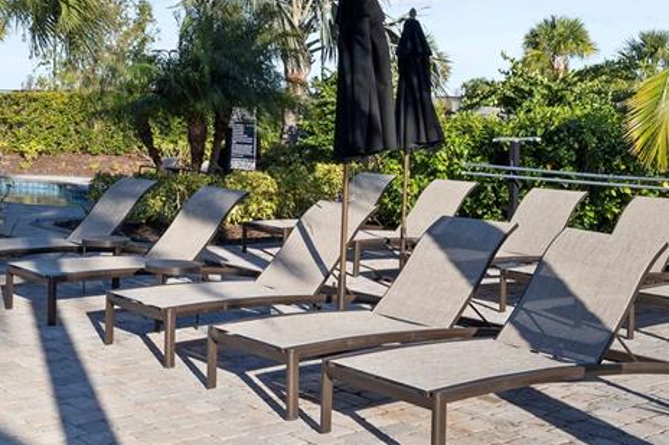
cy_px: 119
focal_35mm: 53
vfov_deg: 25.2
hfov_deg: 36.7
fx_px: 985
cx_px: 170
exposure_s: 1/160
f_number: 10
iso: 80
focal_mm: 24
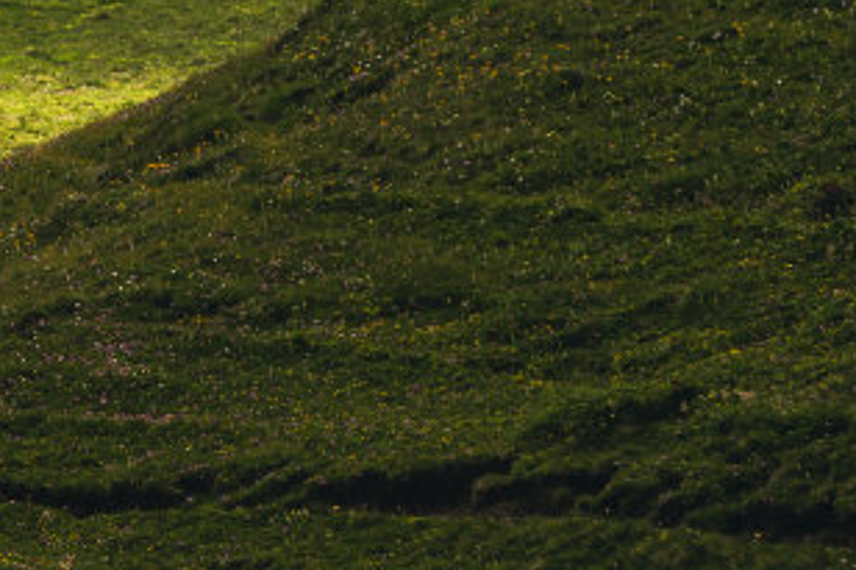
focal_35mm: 650
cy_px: -196
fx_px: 15447
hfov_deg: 3.2
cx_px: -853
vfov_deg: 2.1
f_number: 8
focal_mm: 125
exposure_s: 1/500
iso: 100
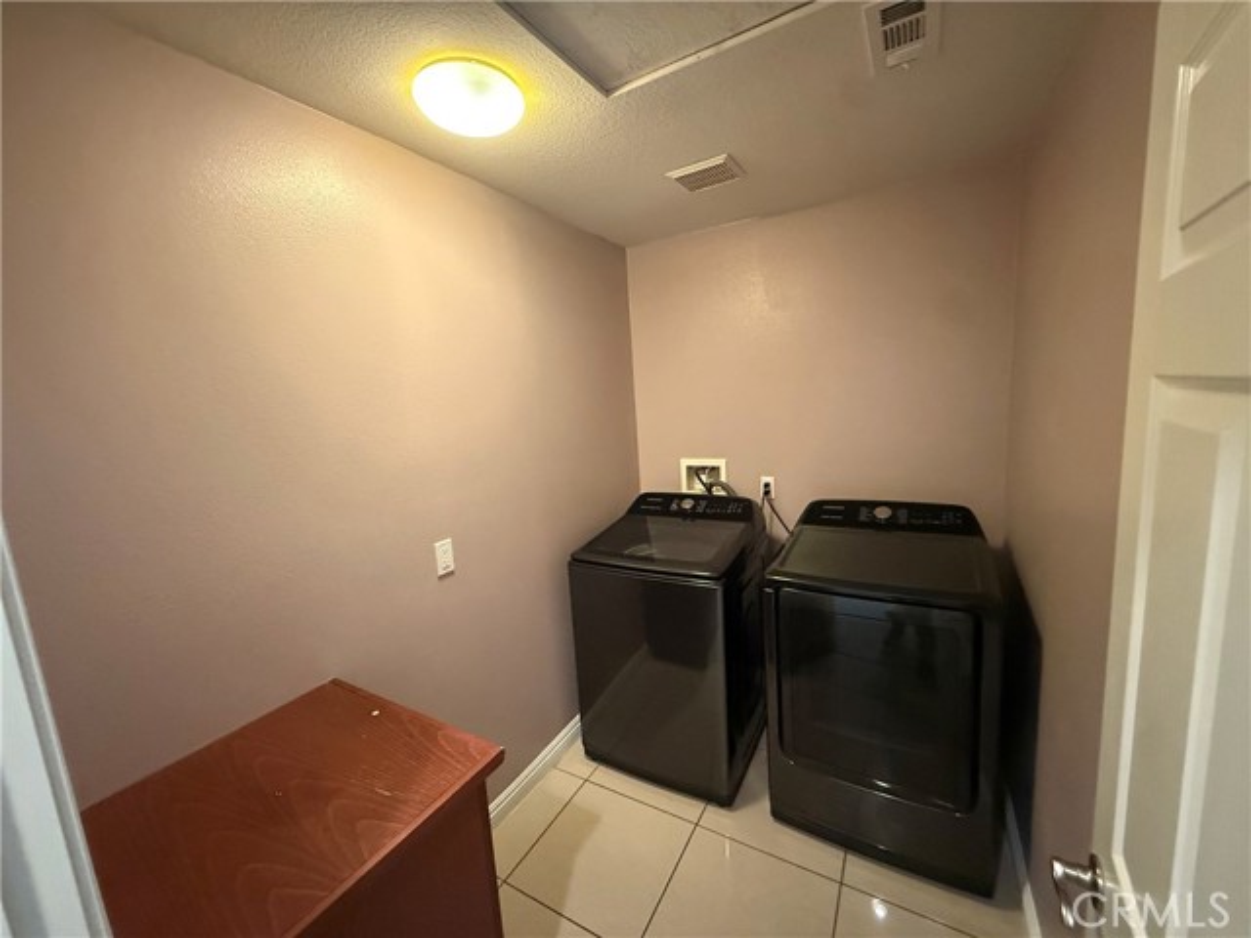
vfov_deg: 85.7
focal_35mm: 14
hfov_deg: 102.1
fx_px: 506
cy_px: 469
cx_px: 626
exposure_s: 1/40
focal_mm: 2.22
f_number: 2.2
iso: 1000
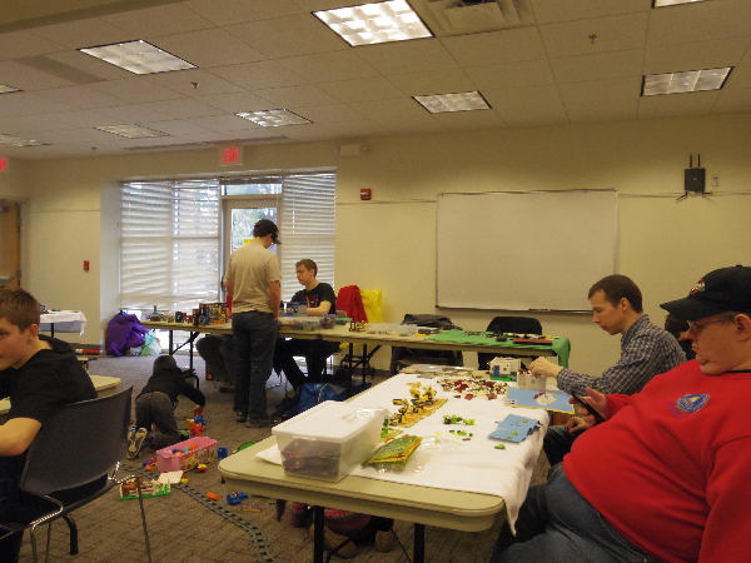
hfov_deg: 65.3
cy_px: 282
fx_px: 586
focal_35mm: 27
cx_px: 376
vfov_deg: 51.4
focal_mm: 5
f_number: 4.5
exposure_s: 1/125
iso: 1000
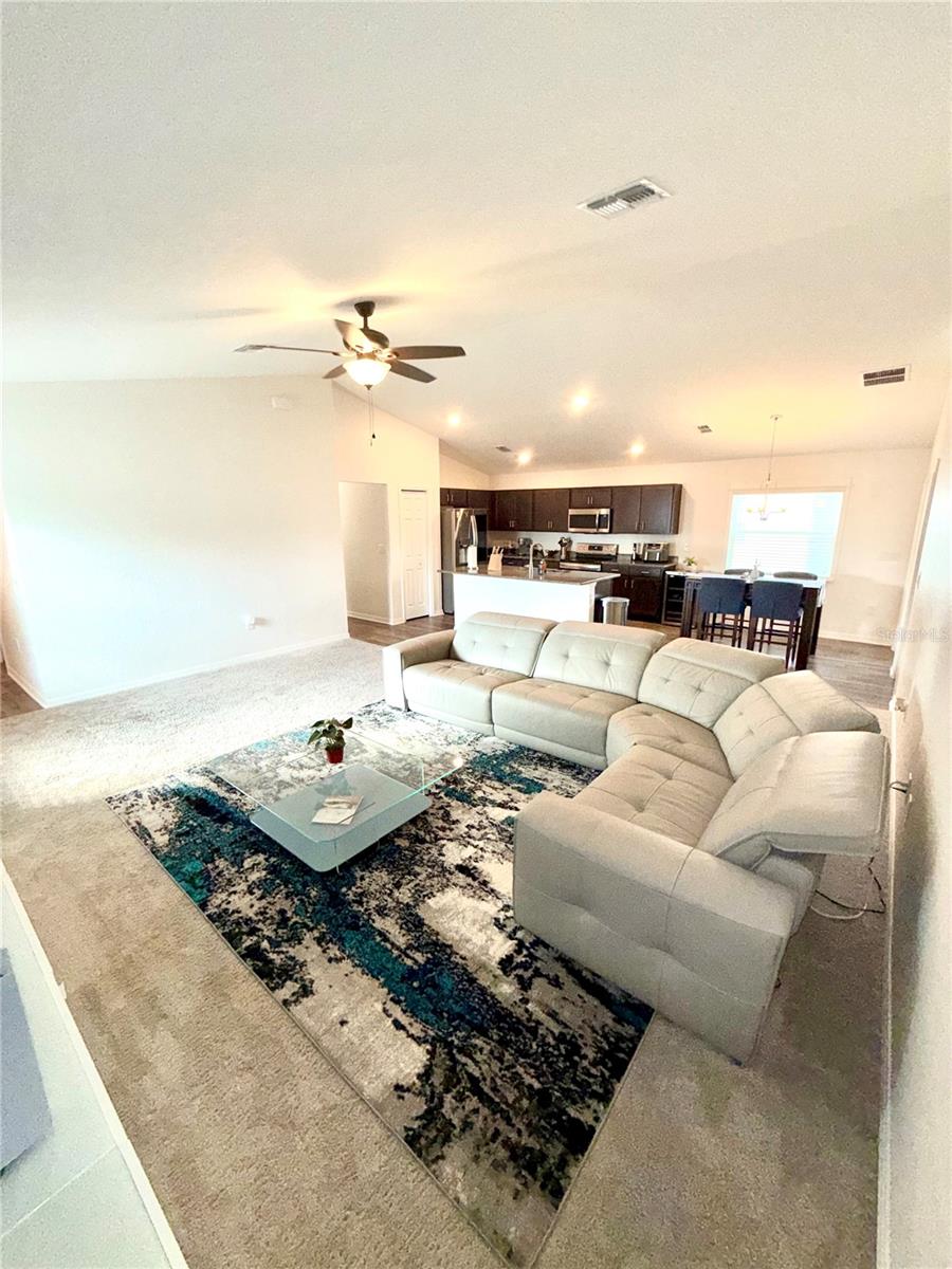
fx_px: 513
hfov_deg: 85.7
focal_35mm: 14
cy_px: 634
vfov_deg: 102.1
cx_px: 476
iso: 160
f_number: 2.2
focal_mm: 2.22
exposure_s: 1/120
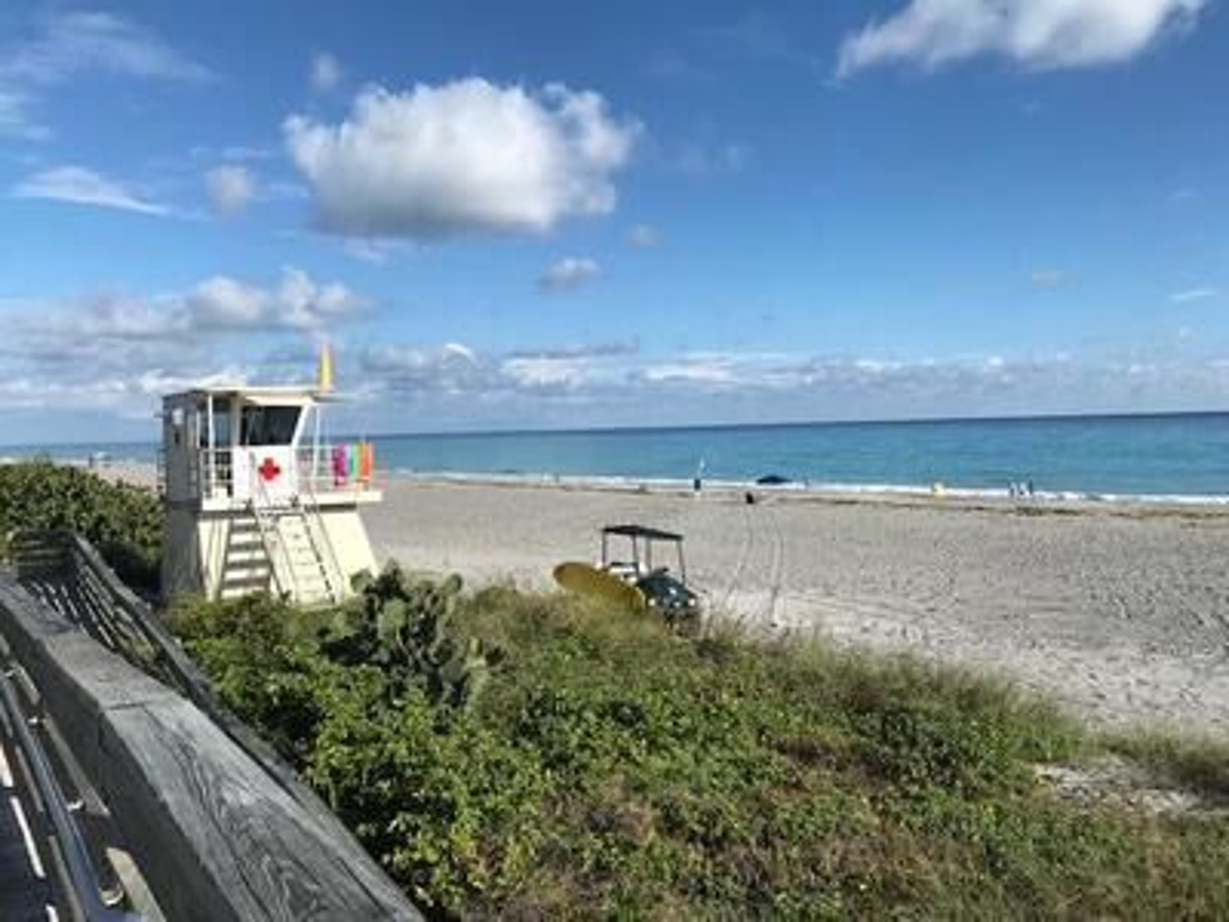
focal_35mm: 28
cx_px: 614
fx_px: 994
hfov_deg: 63.4
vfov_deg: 49.7
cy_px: 461
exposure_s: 1/3195
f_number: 1.8
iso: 20
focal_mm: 3.99
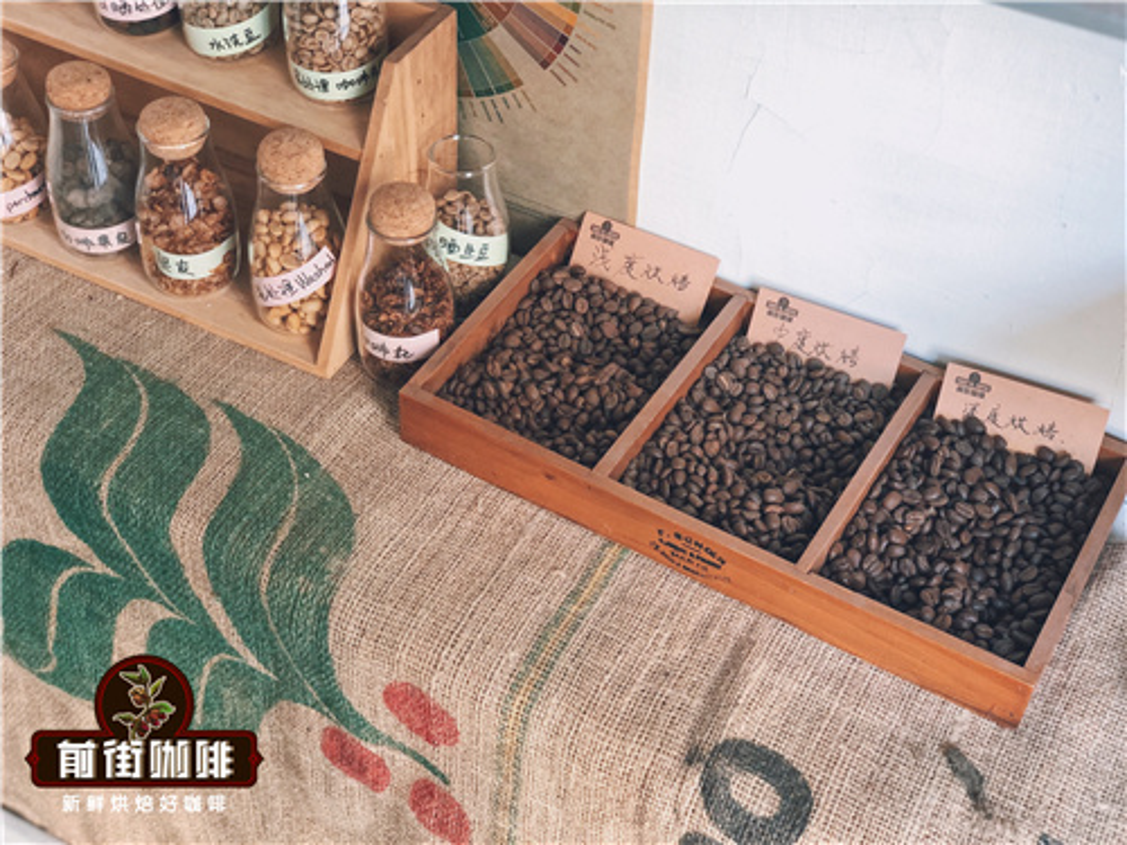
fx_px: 1693
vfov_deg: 28.0
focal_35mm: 52
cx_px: 564
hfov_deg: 36.8
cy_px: 422
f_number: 2.4
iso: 100
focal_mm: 6
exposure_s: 1/33
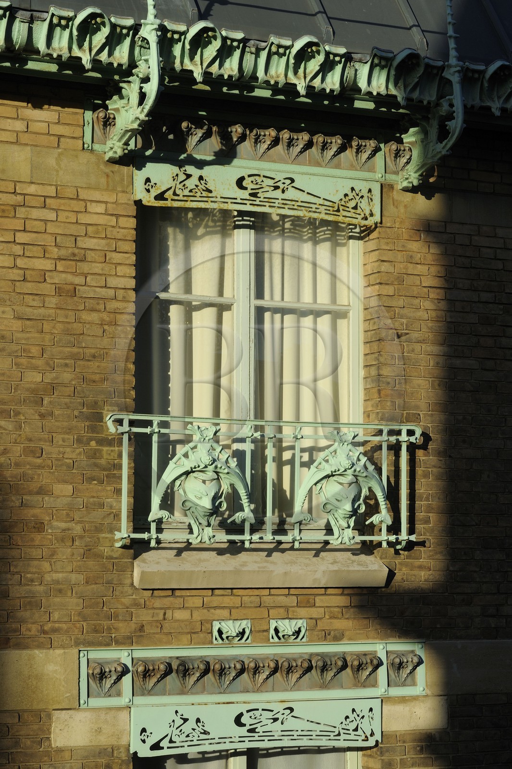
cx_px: 256
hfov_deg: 15.9
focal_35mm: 86
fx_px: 1835
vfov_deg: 23.6
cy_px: 384
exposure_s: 1/200
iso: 200
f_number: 14
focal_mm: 86
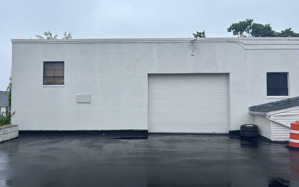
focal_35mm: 28
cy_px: 92
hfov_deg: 66.5
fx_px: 228
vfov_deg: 44.5
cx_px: 147
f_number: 1.6
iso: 50
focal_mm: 5.96
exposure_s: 1/1695
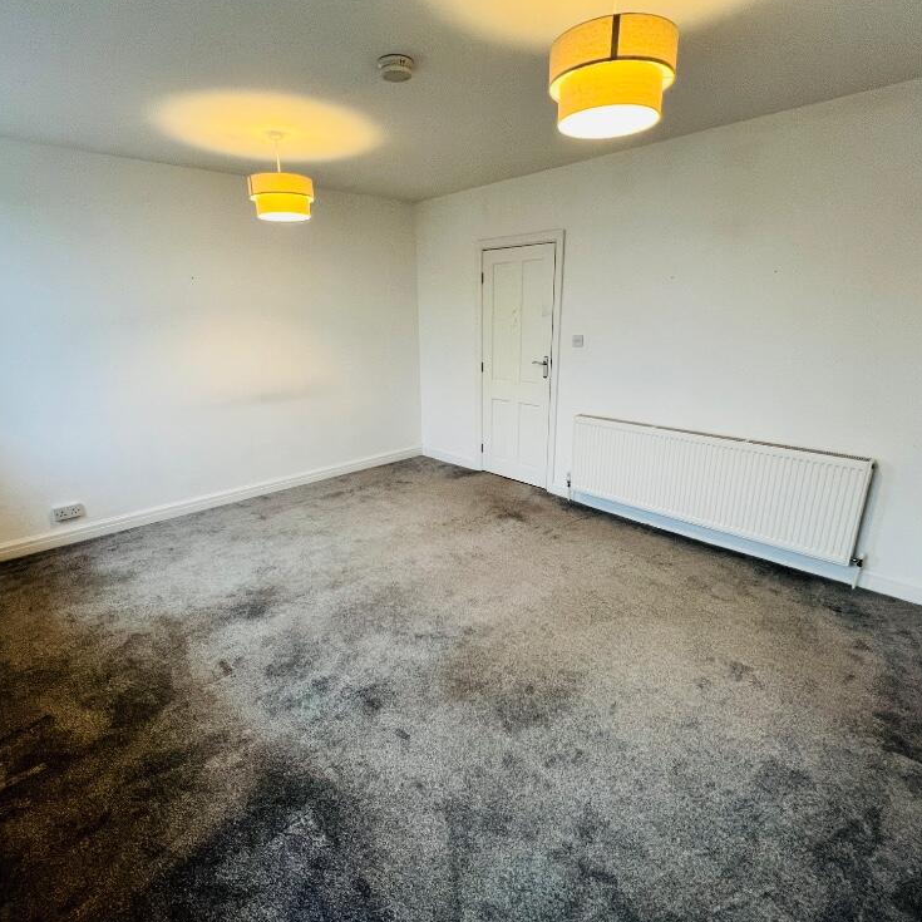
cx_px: 452
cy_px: 465
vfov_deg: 87.4
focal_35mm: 16
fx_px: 482
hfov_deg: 87.4
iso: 160
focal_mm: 1.57
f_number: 1.8
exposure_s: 1/50
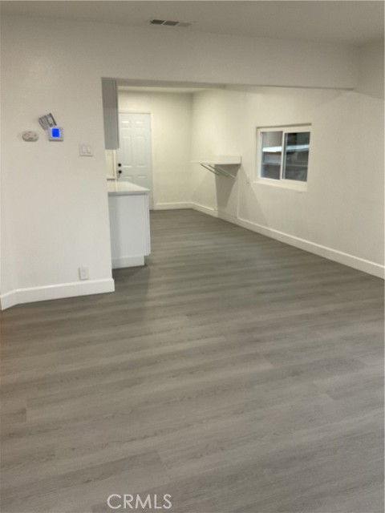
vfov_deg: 61.7
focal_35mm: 29
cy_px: 256
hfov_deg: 48.2
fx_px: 430
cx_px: 192
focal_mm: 3
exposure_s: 1/60
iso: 160
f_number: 1.8
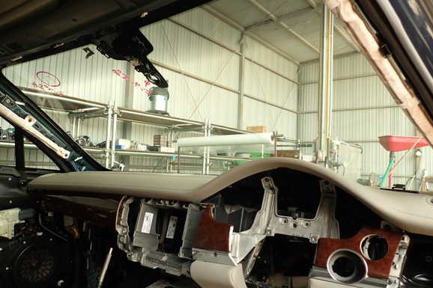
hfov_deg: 67.4
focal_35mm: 27
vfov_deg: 47.9
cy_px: 144
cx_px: 213
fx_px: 325
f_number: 2.8
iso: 100
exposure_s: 1/80
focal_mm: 4.5
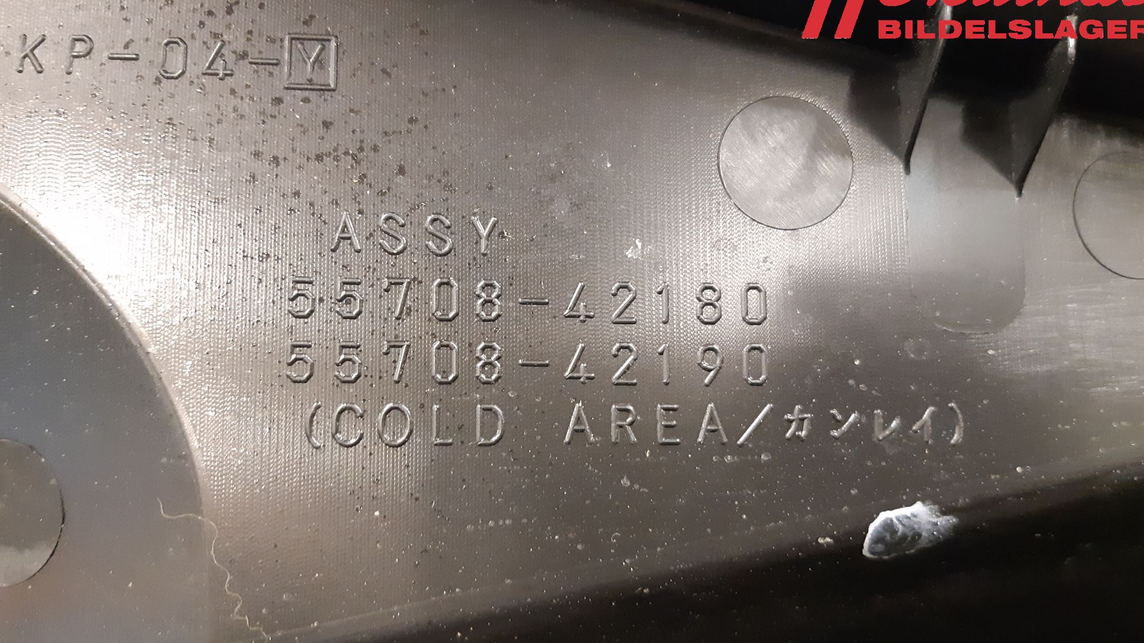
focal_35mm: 29
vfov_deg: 40.0
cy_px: 381
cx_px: 567
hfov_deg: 66.1
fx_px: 880
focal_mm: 3.93
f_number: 1.7
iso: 400
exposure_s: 1/25
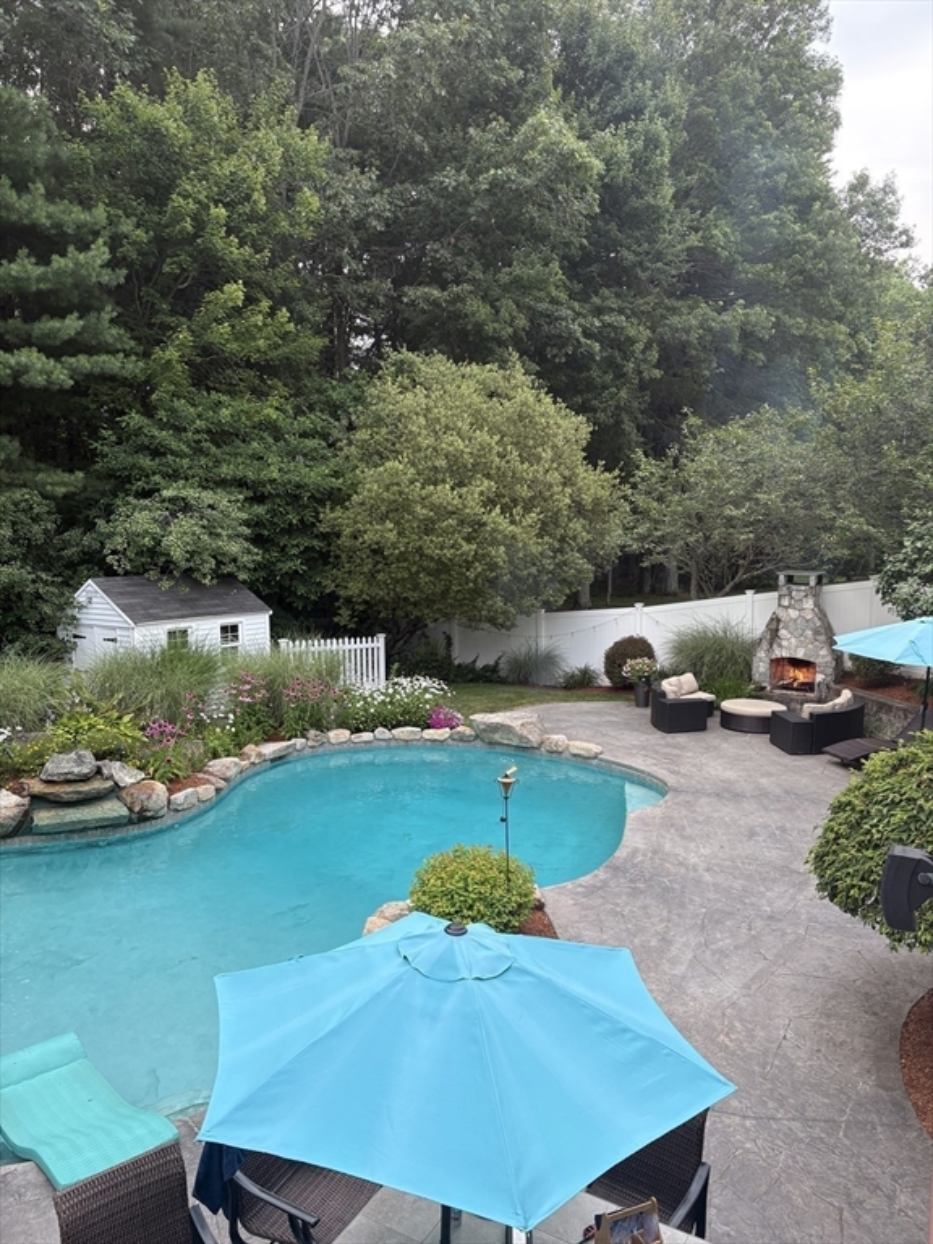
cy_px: 622
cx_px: 466
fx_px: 934
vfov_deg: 67.3
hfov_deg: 53.1
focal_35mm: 26
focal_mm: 5.96
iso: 80
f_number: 1.6
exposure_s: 1/122
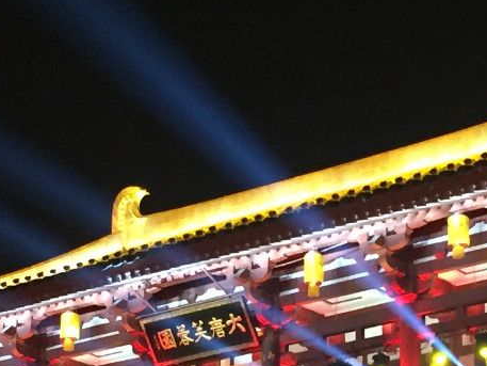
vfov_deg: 11.4
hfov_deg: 15.2
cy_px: 312
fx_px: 1829
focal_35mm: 130
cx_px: 297
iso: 250
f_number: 2.2
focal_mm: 4.15
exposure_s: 1/20
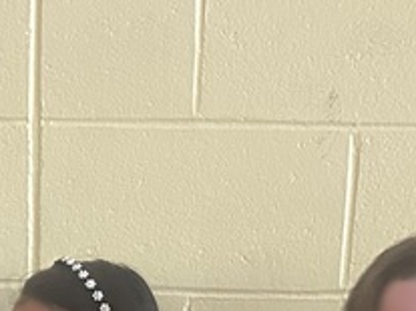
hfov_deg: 16.4
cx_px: 84
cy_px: 610
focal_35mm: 119
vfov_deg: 11.3
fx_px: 1429
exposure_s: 1/40
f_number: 1.78
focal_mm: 6.86
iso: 800
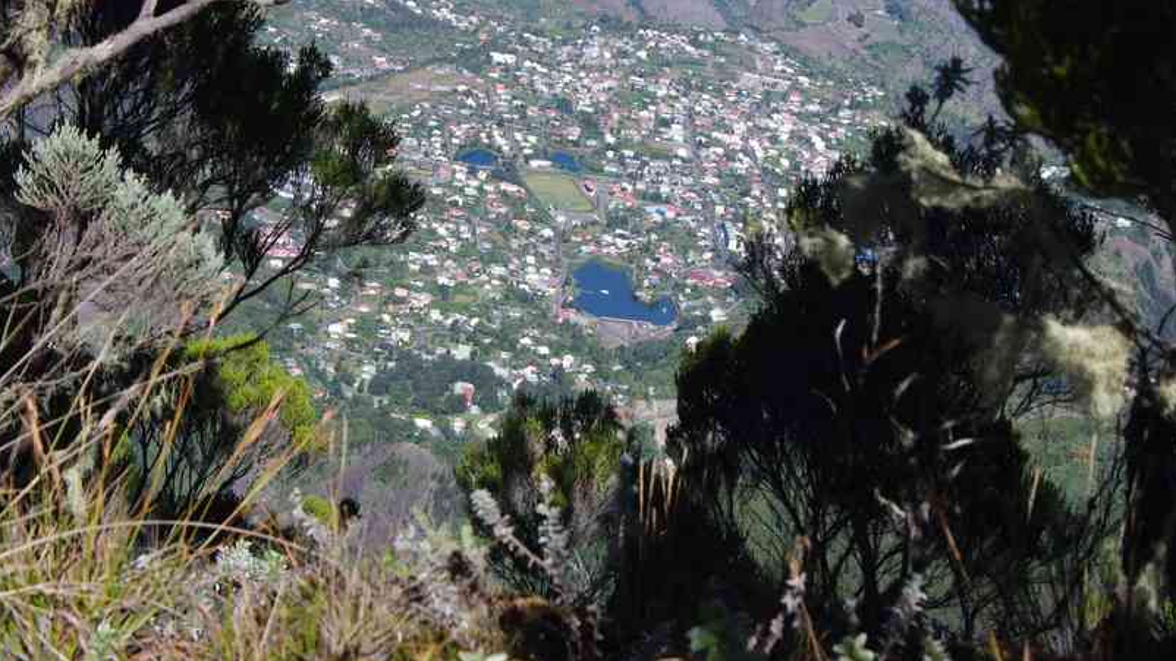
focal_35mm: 94
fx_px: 2931
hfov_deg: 22.7
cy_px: 180
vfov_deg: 12.8
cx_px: 532
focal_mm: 47.5
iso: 200
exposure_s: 1/100
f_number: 11
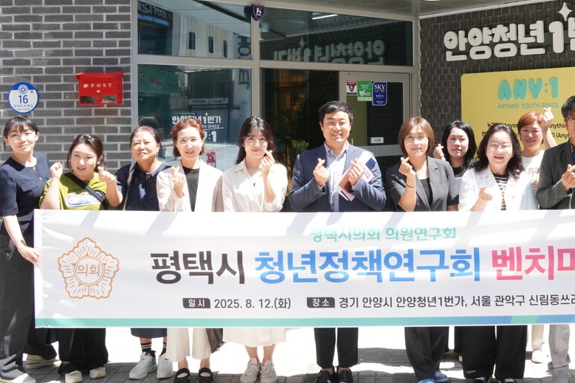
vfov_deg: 28.9
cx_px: 392
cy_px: 115
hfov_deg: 42.1
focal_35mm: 46
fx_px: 735
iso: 1000
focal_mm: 28
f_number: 16
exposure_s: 1/160
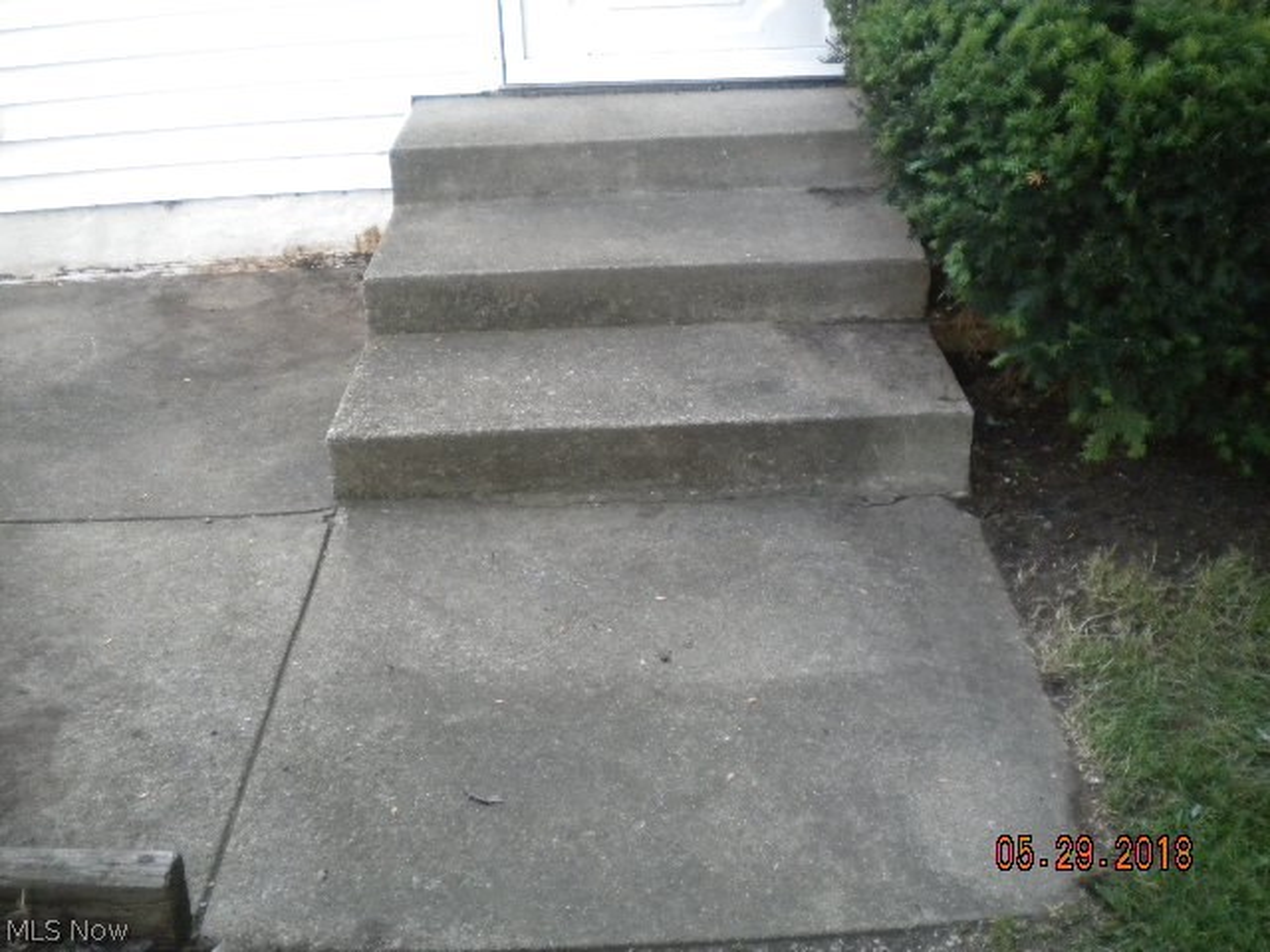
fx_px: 1284
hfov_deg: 52.6
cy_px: 476
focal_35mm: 35
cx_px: 635
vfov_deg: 40.7
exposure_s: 1/213
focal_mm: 6.3
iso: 400
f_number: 3.1
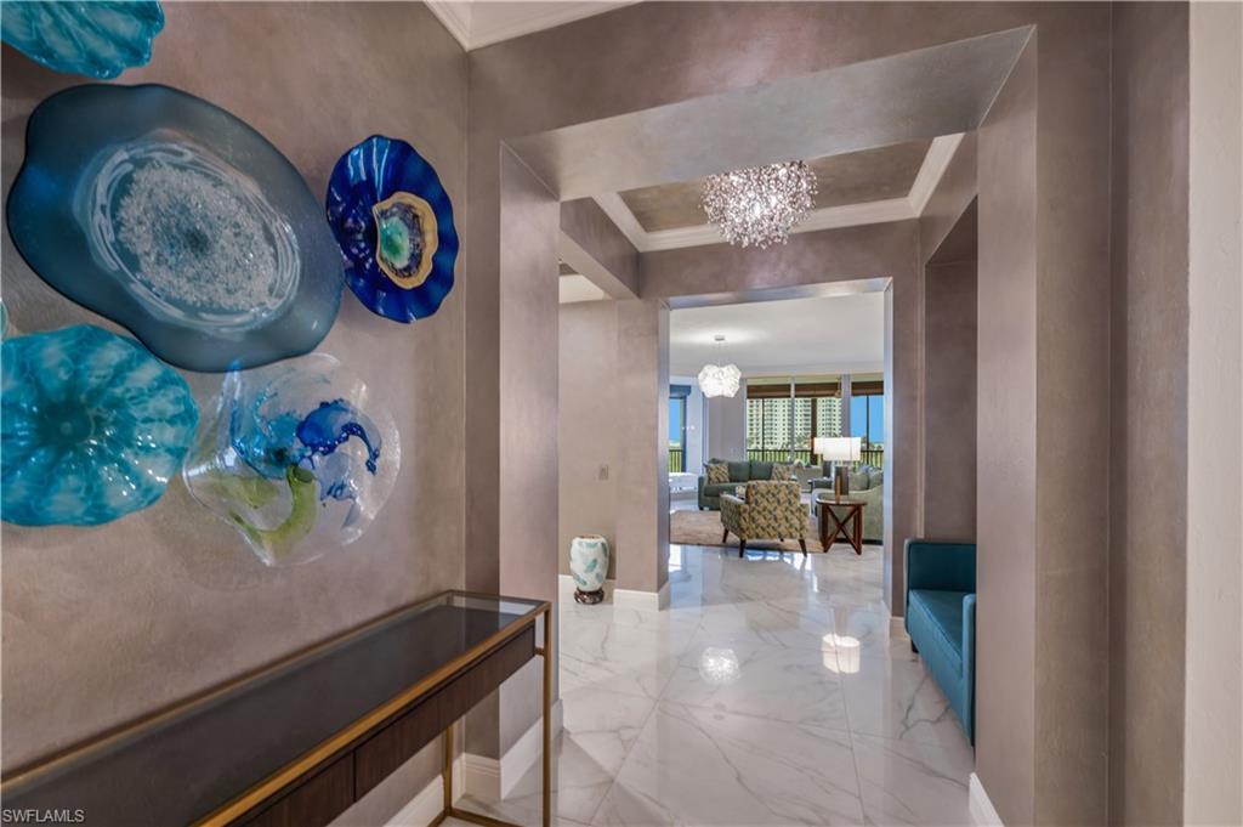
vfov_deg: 81.1
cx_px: 622
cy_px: 414
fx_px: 483
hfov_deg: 104.3
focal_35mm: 14
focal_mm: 14
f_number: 11
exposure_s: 1.6
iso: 125
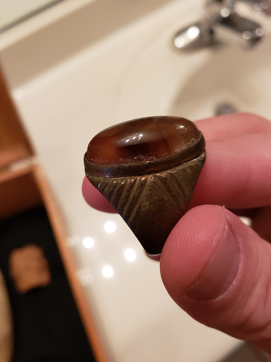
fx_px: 324
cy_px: 189
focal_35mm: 31
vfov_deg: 58.3
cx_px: 117
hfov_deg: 45.3
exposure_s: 1/60
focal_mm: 4.3
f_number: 2.4
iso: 320
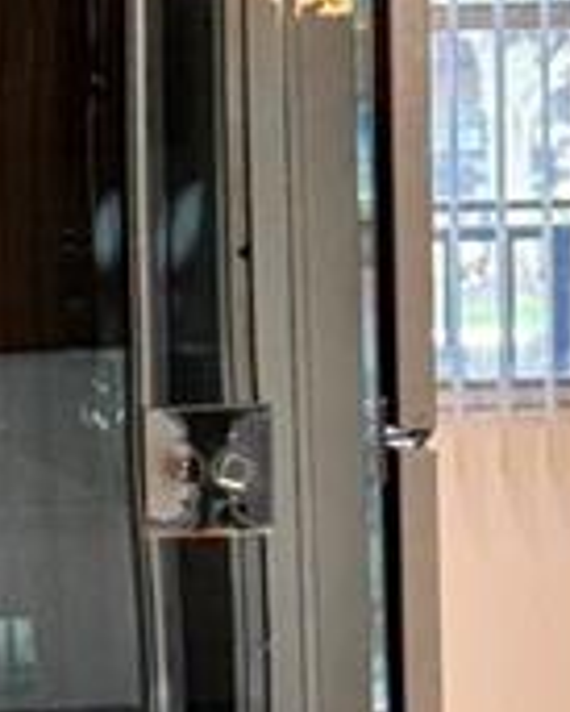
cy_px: 1128
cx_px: -100
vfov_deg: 5.8
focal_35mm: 328
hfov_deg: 4.7
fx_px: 6910
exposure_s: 1/134
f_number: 1.78
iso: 64
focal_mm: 6.76
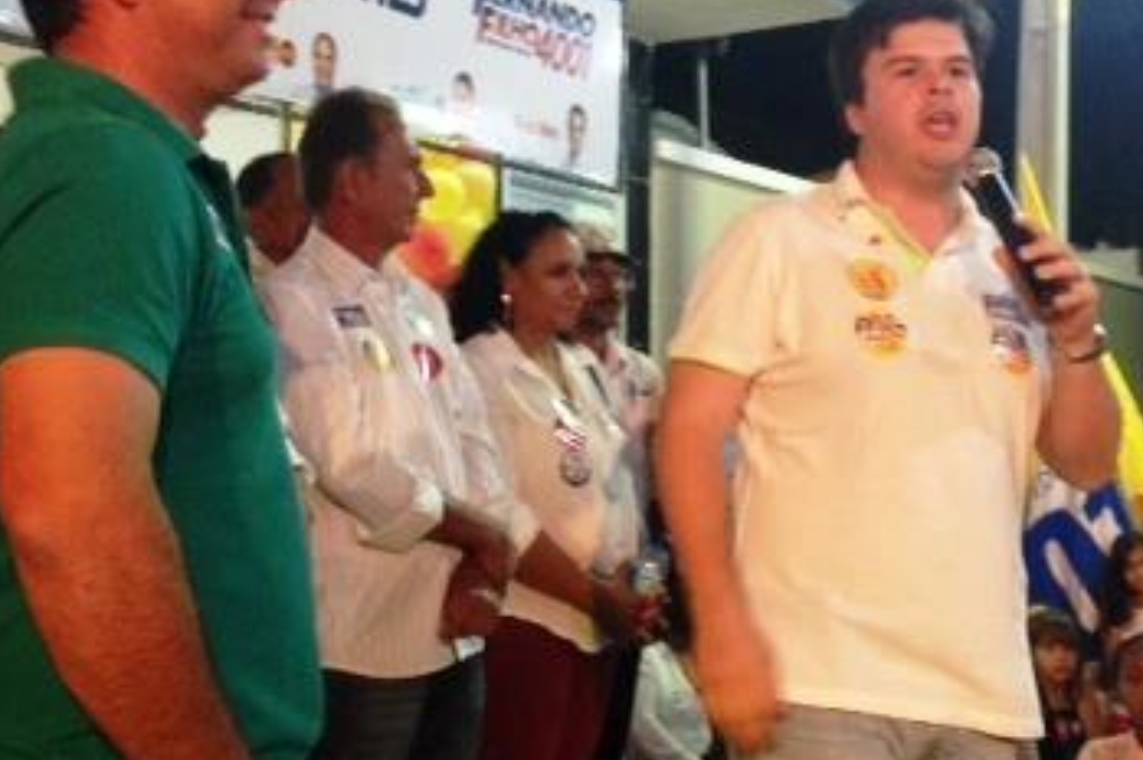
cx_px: 567
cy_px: 242
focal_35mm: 63
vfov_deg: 21.4
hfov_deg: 31.9
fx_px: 1998
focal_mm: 4.12
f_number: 2.4
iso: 250
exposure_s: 1/20
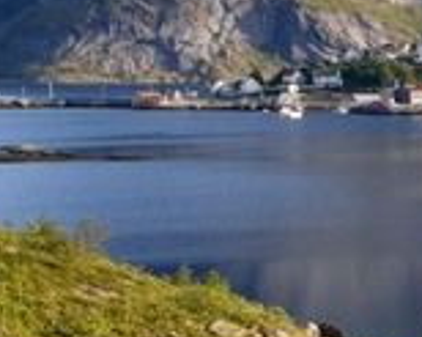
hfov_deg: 10.3
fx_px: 2109
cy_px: 373
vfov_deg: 9.1
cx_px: 899
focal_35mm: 169
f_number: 2.4
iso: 50
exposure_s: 1/814
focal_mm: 4.3
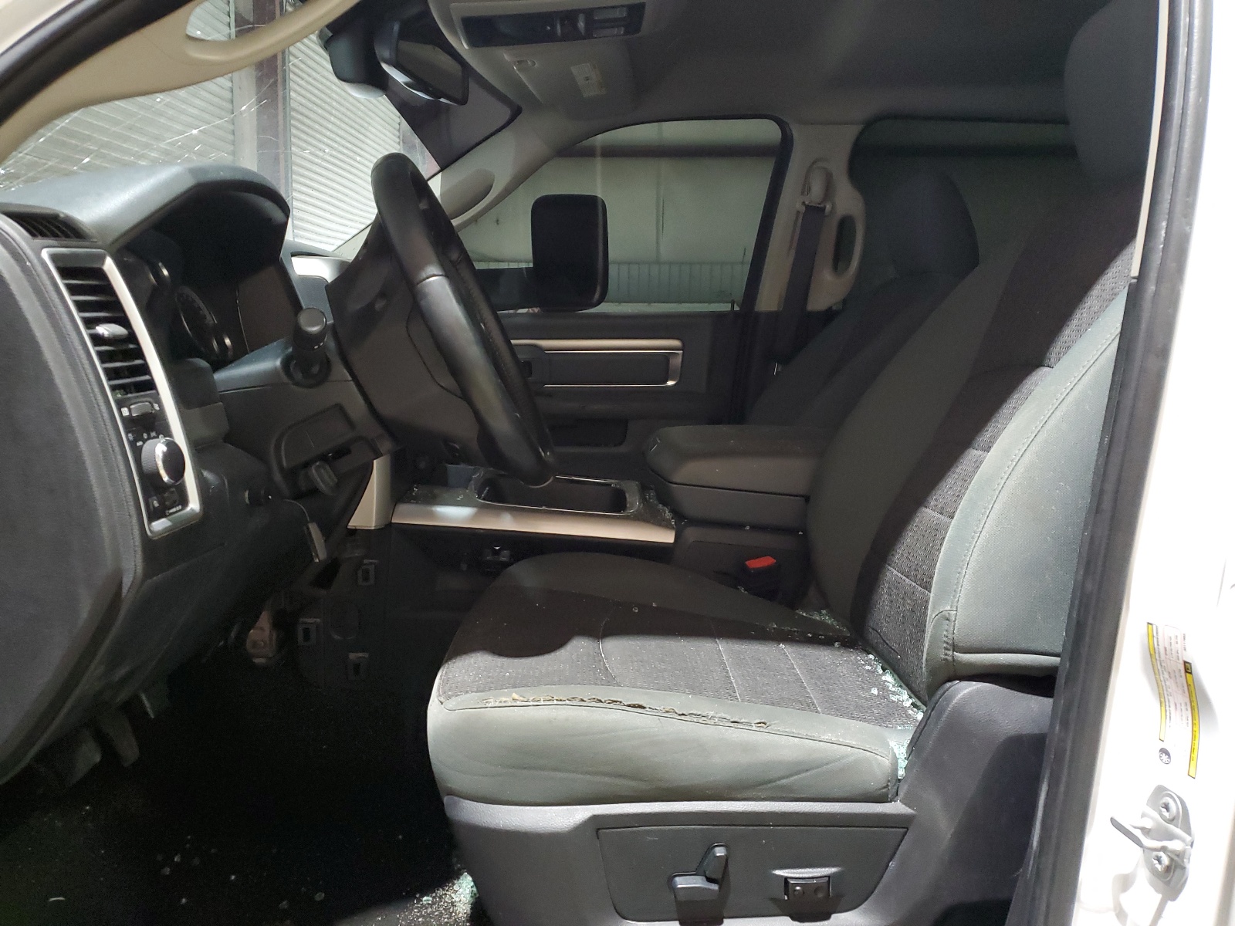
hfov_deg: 67.3
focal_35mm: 26
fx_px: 928
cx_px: 618
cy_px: 463
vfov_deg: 53.1
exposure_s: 1/30
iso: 311
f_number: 1.5
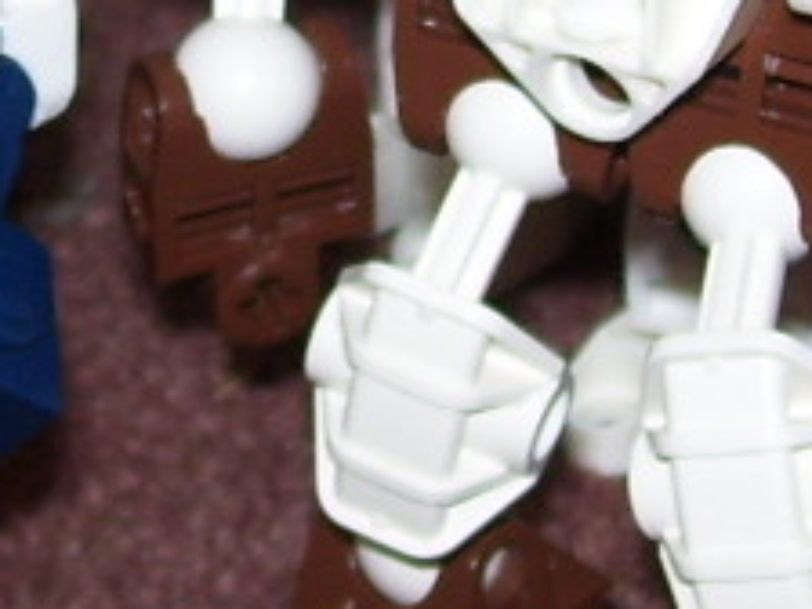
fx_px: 4527
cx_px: 112
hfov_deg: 10.2
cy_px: -178
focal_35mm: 193
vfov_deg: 7.6
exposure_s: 1/60
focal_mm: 6
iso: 80
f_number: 2.7
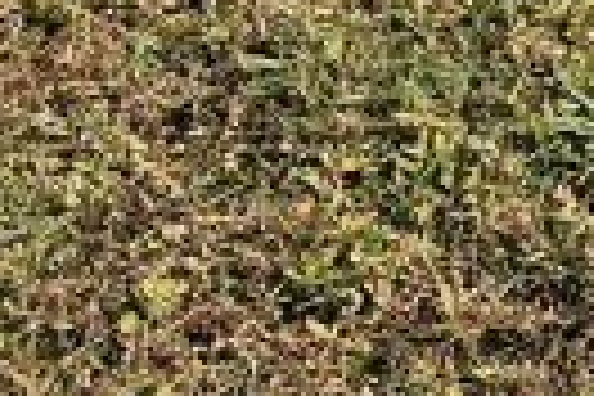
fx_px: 3069
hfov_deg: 9.7
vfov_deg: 6.0
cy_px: -1269
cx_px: 1431
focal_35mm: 186
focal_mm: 6.4
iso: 12
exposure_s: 1/2450
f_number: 1.8
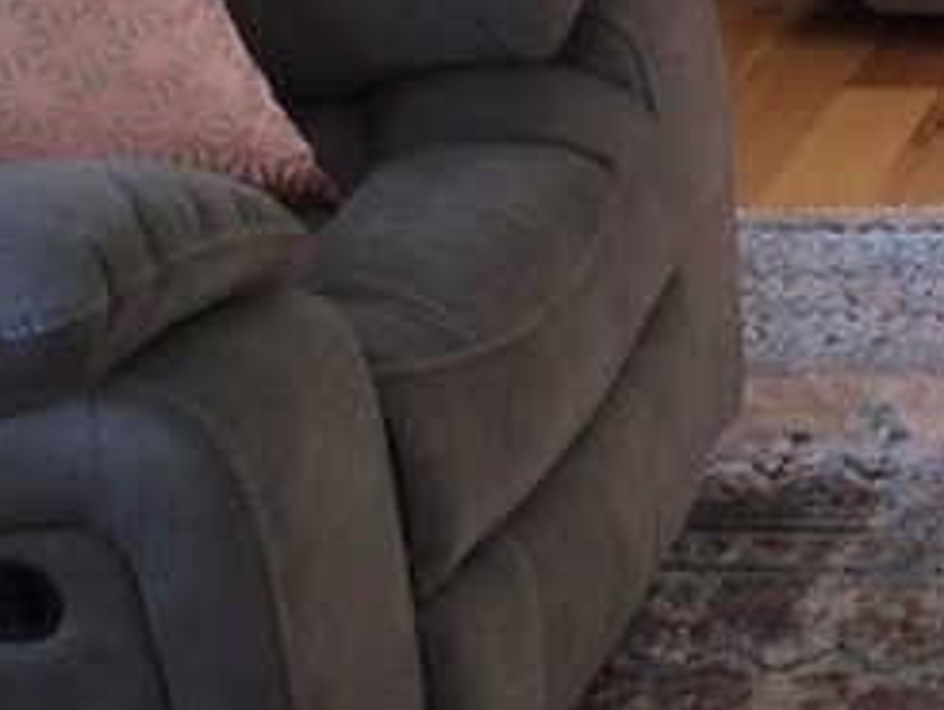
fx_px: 3521
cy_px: -319
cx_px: 1458
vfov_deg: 11.1
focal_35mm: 129
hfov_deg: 14.2
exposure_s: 1/100
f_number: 2.4
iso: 40
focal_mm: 3.3
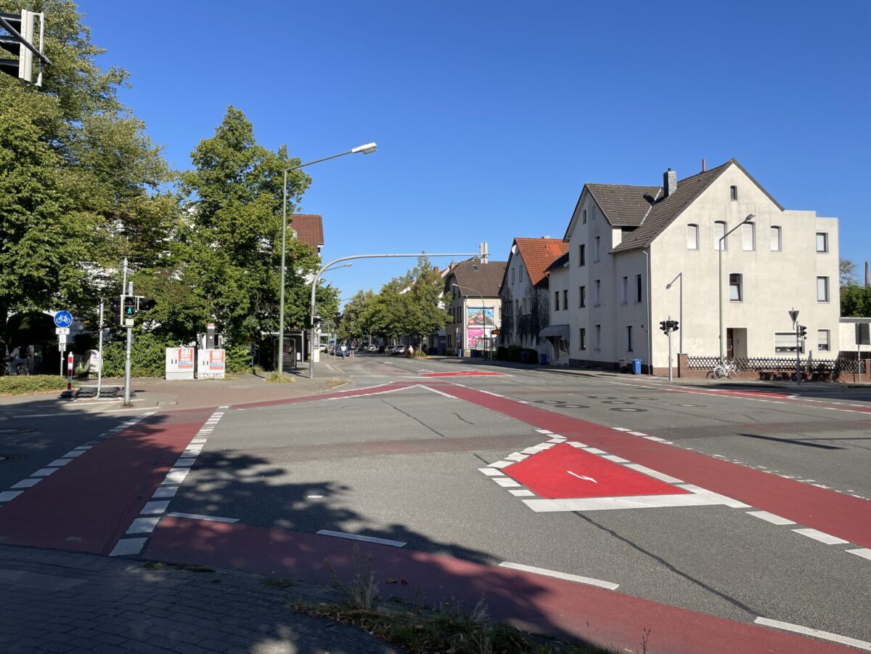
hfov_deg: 67.3
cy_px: 327
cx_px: 436
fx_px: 654
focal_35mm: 26
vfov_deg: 53.1
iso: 32
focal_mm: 4.2
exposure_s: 1/3040
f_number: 1.6
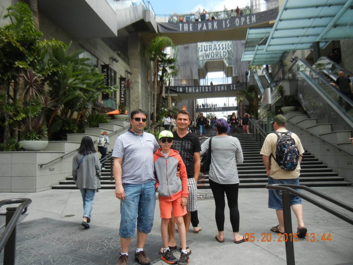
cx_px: 176
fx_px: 306
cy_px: 132
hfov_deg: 60.0
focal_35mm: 30
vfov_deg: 46.8
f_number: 3.5
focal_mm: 5.4
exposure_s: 1/737
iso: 160
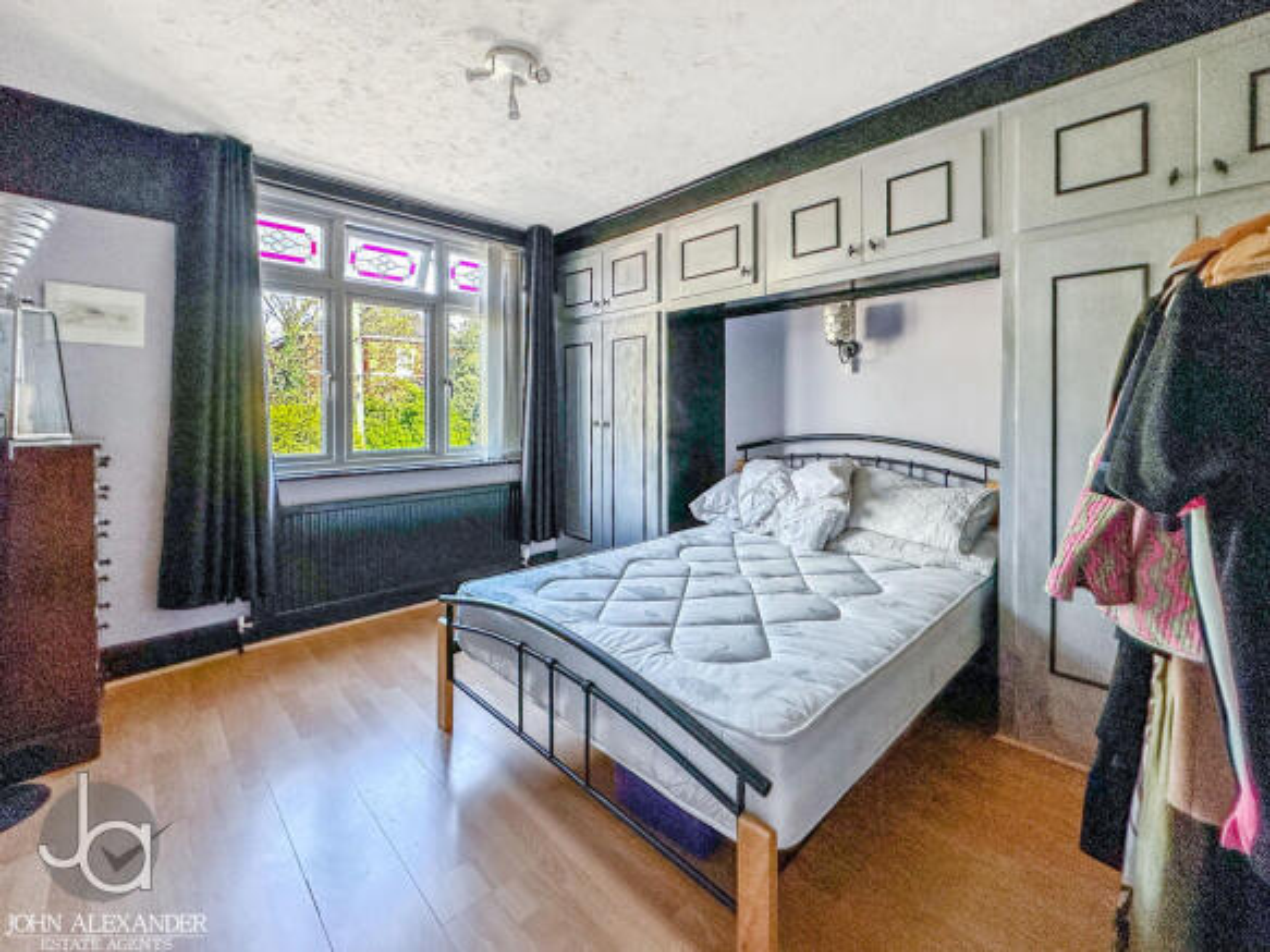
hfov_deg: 102.1
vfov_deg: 85.7
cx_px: 635
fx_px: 514
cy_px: 476
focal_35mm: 14
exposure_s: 1/100
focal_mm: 2.22
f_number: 2.2
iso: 100
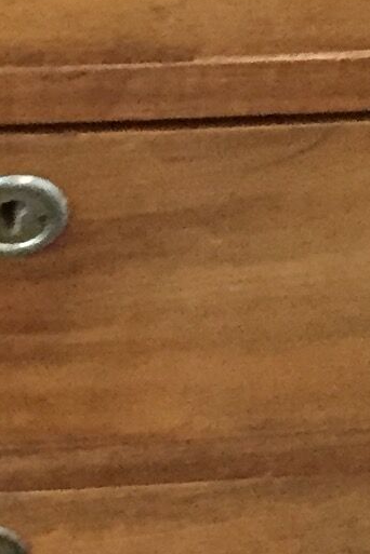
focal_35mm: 192
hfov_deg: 7.1
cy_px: 11
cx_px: -54
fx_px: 2960
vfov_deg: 10.6
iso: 320
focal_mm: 4.15
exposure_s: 1/17
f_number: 2.2
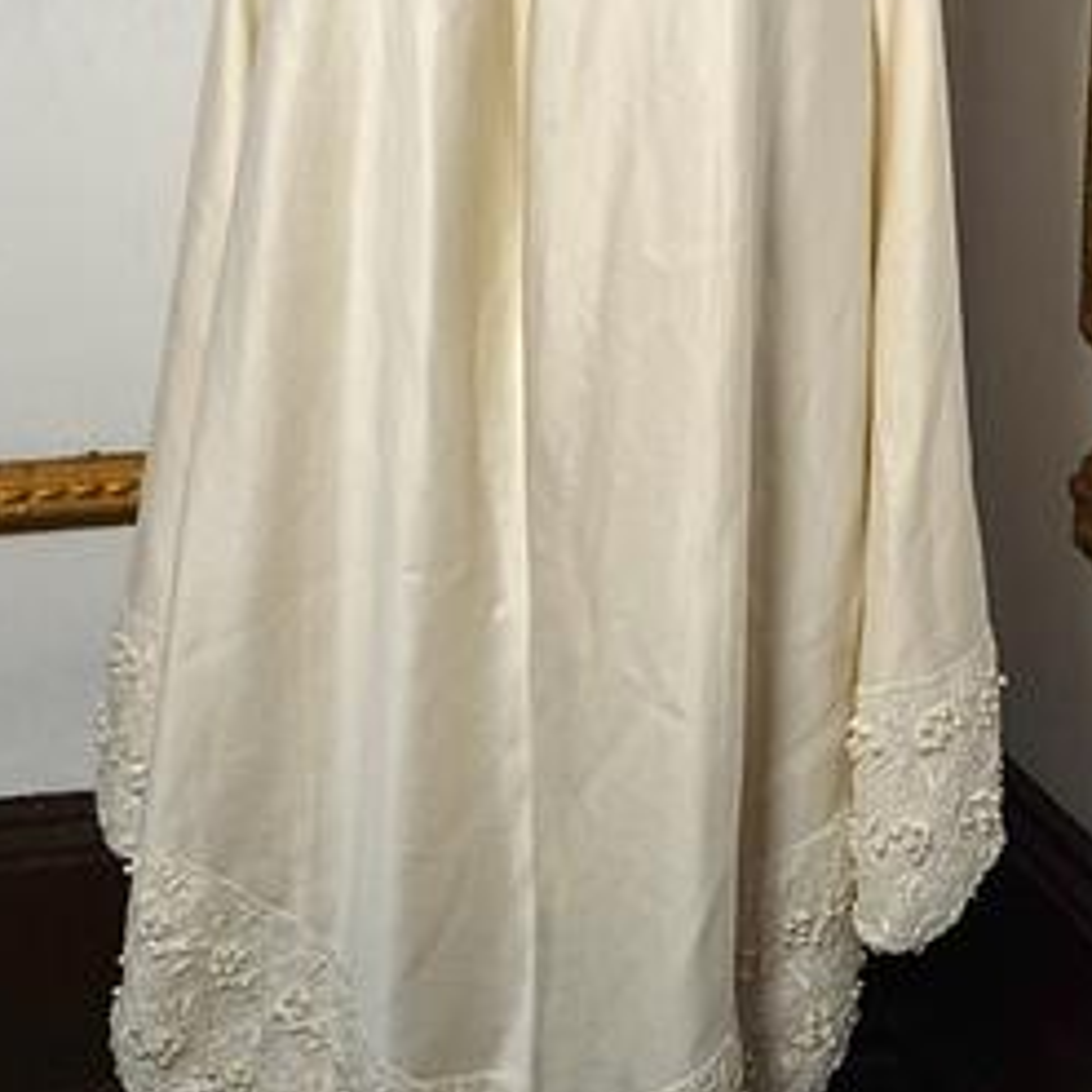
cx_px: 555
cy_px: -217
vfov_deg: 16.8
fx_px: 3533
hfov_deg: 17.6
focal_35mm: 99
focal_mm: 36
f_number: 5
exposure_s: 1/125
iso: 400
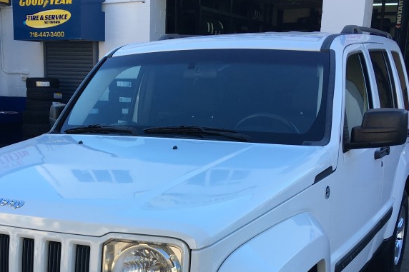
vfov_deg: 24.4
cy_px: 243
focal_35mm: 54
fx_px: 613
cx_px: 144
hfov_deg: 36.6
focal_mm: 4.15
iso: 25
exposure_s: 1/340
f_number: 2.2
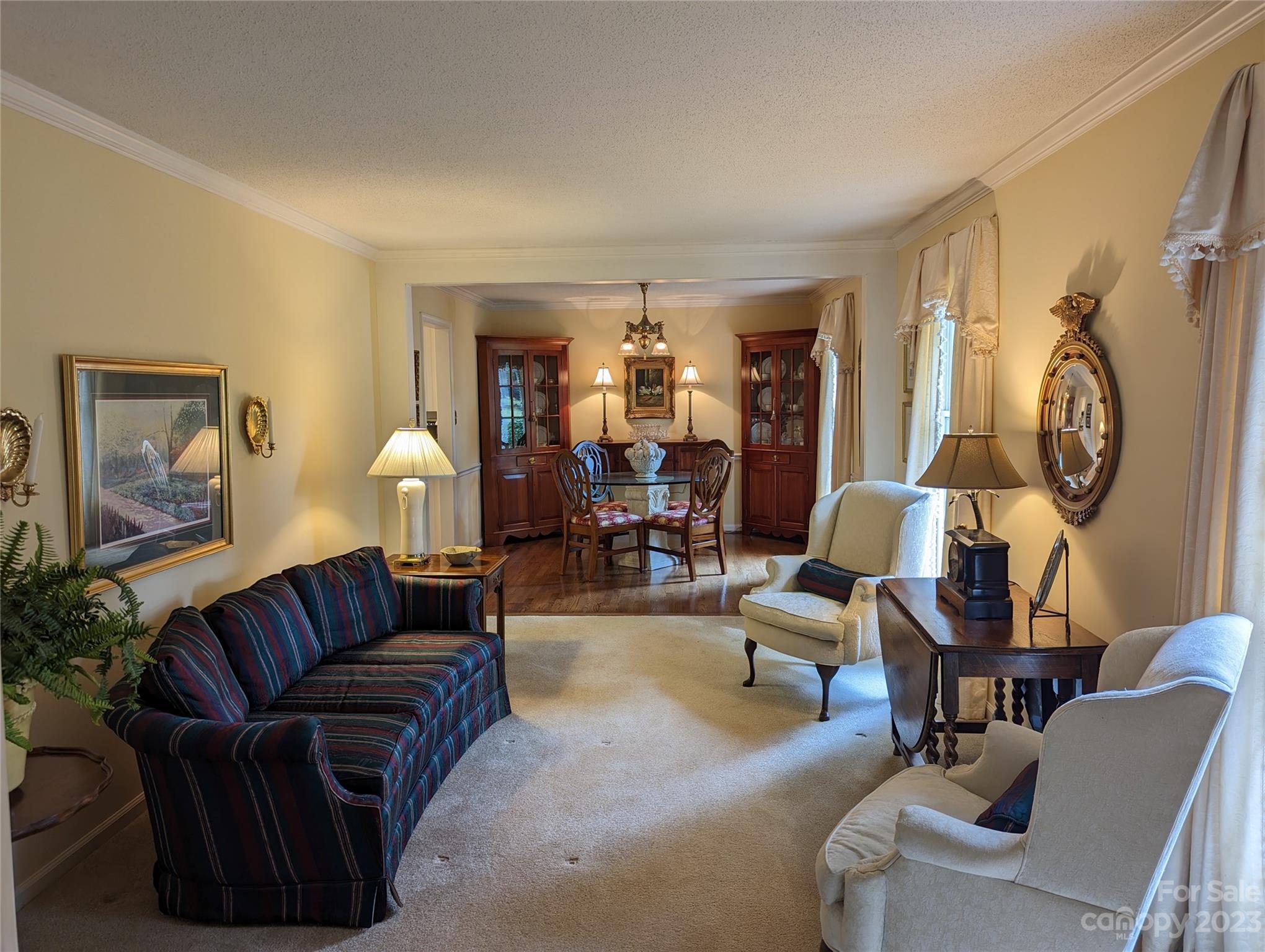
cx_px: 632
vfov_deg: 56.9
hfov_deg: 71.5
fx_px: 878
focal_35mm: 24
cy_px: 476
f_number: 1.85
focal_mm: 6.81
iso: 40
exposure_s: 1/30
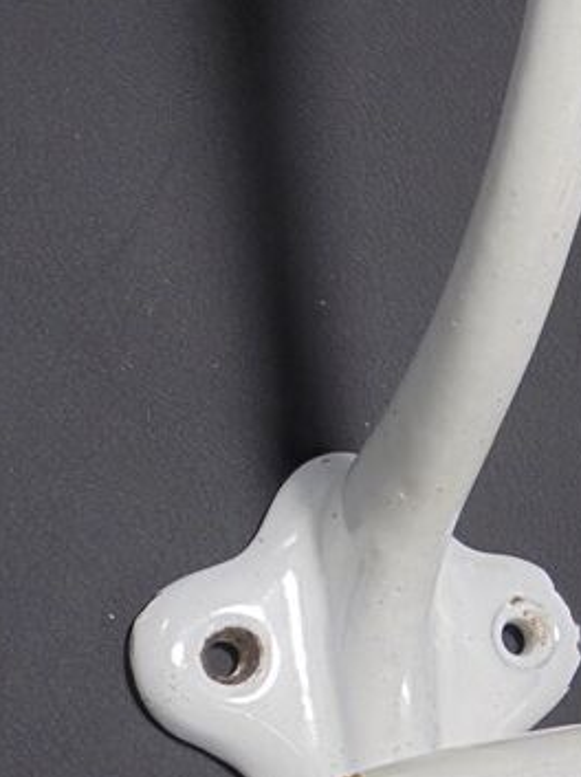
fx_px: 2175
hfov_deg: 15.1
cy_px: 304
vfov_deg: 20.2
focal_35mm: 97
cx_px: 509
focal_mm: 6.9
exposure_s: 1/30
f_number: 4.2
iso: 100
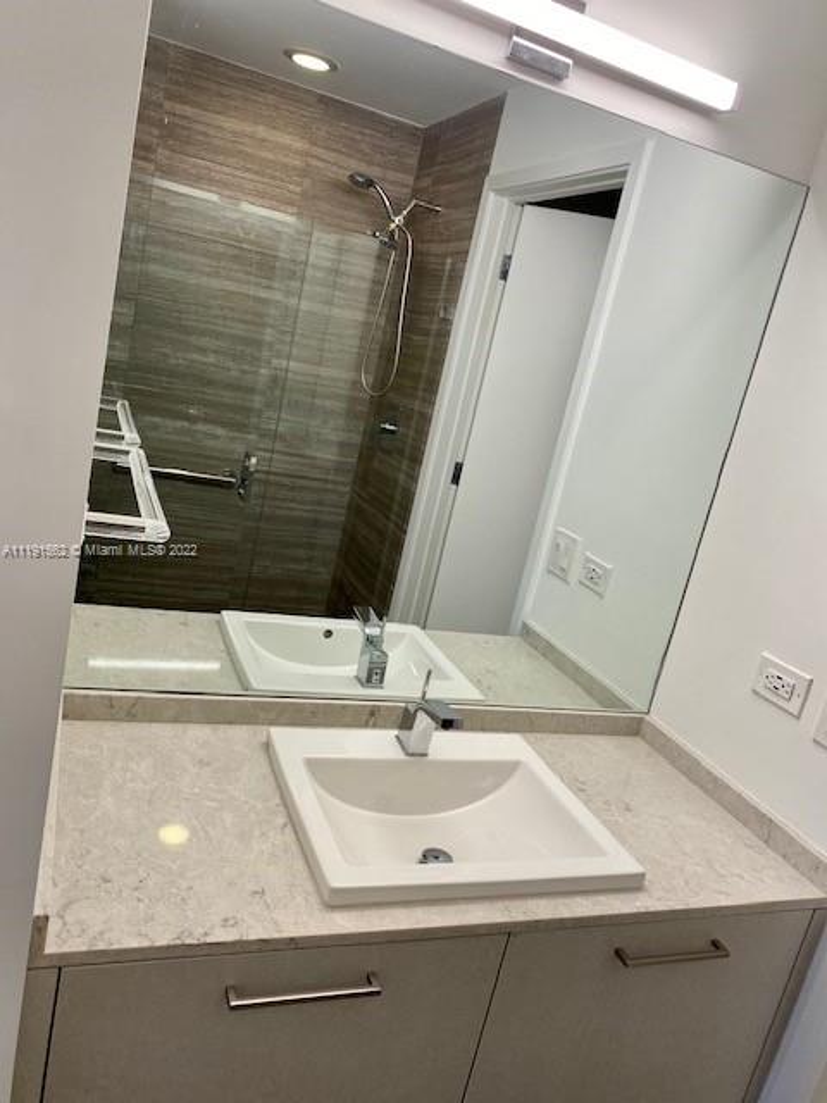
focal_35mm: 26
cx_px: 414
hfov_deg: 53.1
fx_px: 828
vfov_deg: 67.3
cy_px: 552
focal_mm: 4.25
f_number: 1.8
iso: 125
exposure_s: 1/120
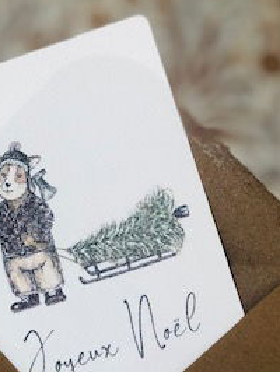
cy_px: 206
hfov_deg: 11.8
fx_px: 1346
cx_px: 3
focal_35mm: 125
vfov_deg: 15.7
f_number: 2.4
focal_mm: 6
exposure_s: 1/60
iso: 32
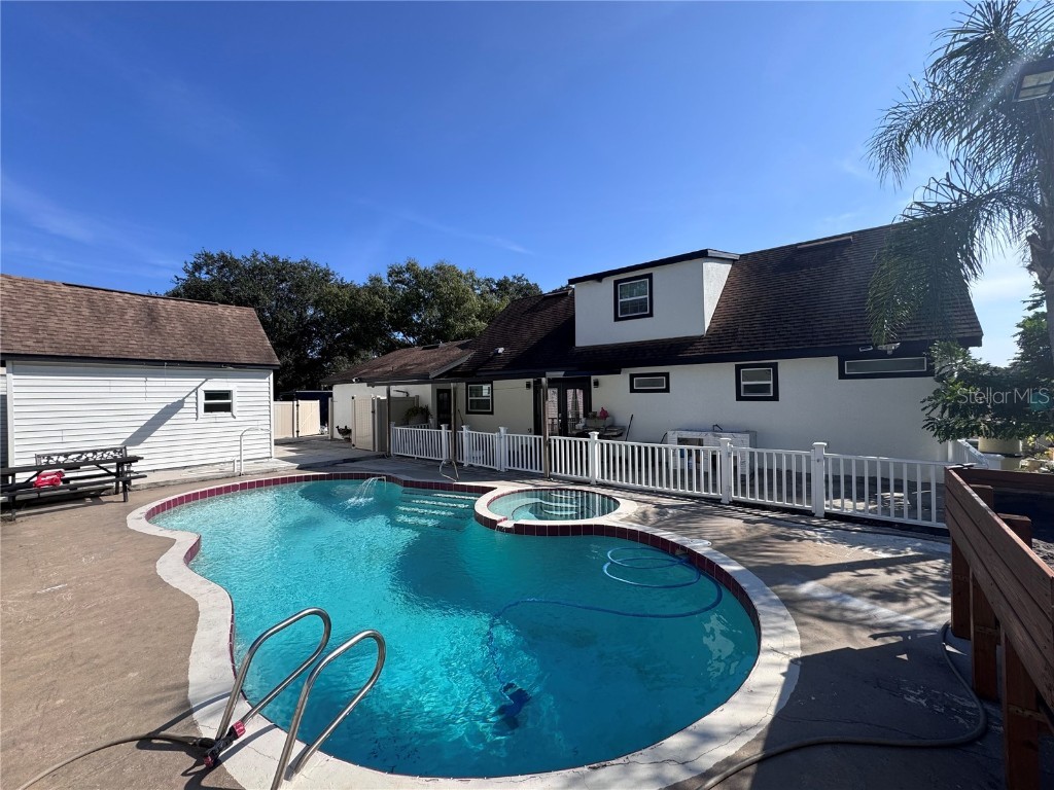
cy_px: 395
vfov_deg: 85.7
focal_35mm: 14
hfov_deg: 102.1
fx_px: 426
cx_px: 527
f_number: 2.2
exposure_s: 1/1637
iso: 50
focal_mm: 2.22
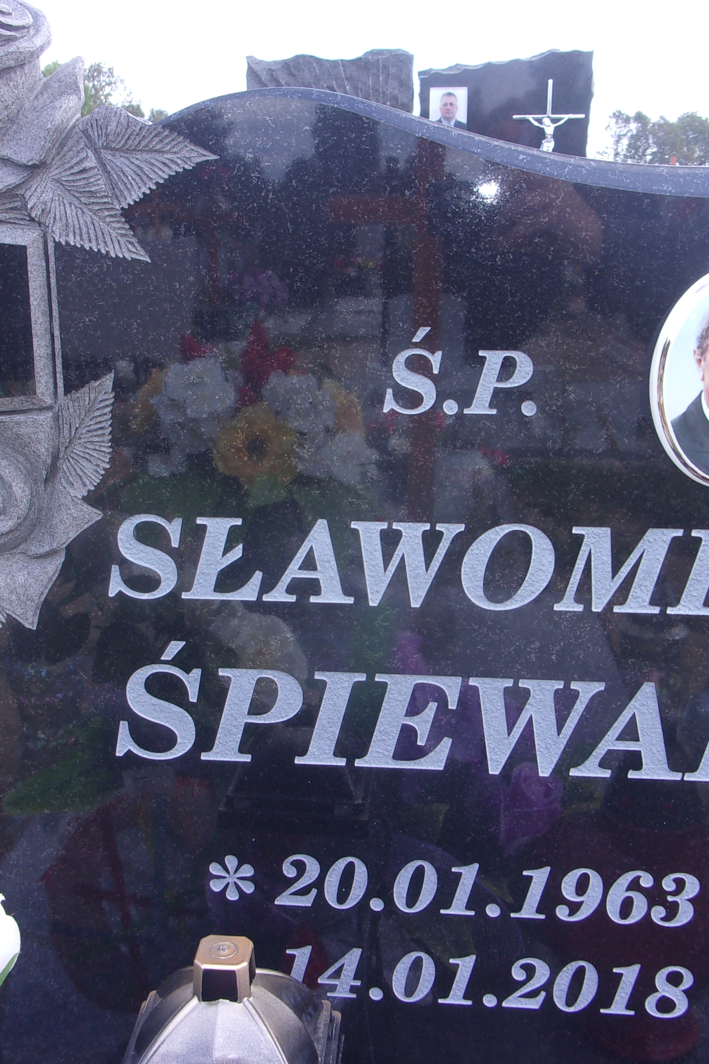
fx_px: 1152
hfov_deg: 34.2
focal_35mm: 39
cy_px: 530
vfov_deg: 49.6
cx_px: 336
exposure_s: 1/140
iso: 80
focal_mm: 5.1
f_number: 3.9
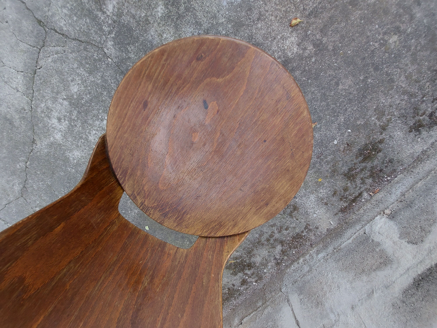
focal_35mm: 13
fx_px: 164
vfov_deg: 89.9
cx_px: 218
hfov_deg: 106.2
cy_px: 164
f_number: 2.2
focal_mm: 1.74
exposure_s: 1/100
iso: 80
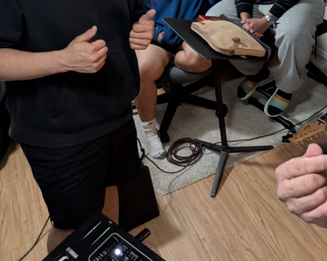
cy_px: 14
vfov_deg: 33.3
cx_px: 243
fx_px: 406
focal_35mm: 42
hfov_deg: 42.6
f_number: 2.2
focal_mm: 2.74
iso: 504
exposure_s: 1/15
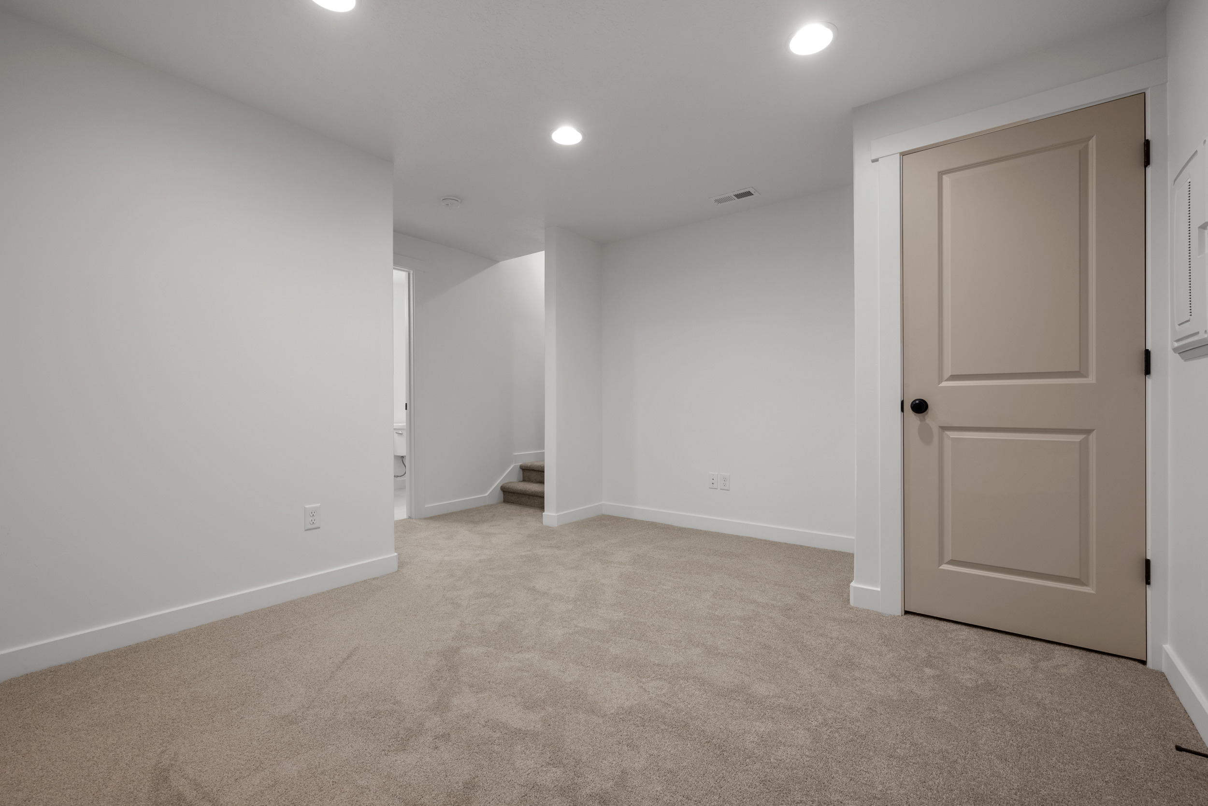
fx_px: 520
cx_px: 604
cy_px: 403
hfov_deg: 98.5
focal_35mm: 16
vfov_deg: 75.6
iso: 500
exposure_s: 1/5
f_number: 8
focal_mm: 15.5
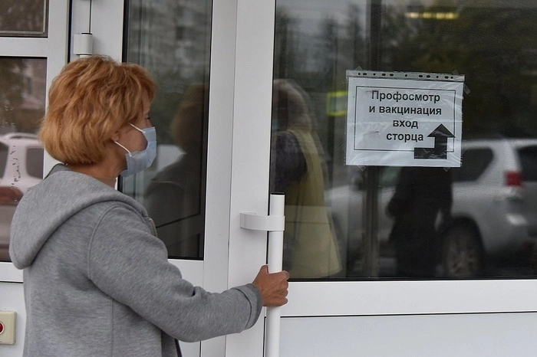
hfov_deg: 36.3
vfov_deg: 24.6
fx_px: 820
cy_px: 178
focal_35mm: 55
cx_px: 268
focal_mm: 55
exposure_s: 1/5000
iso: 2000
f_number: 4
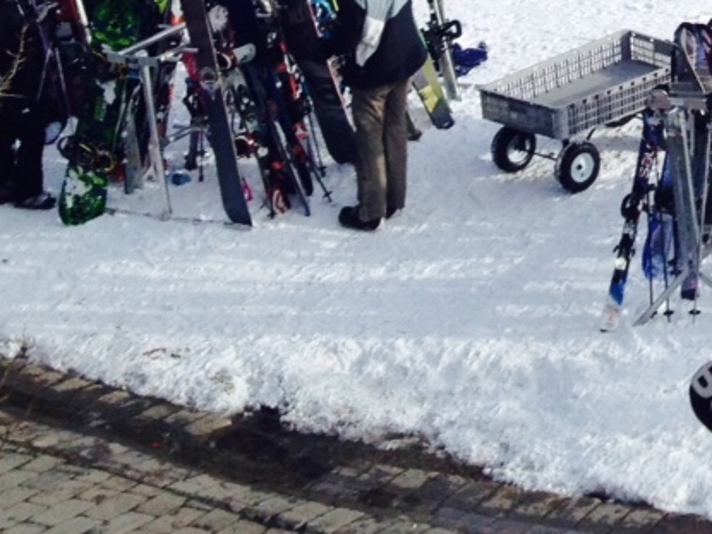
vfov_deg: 10.4
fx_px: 2776
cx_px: 1122
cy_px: -409
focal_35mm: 135
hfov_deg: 13.6
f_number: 2.4
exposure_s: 1/1175
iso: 50
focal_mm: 4.28
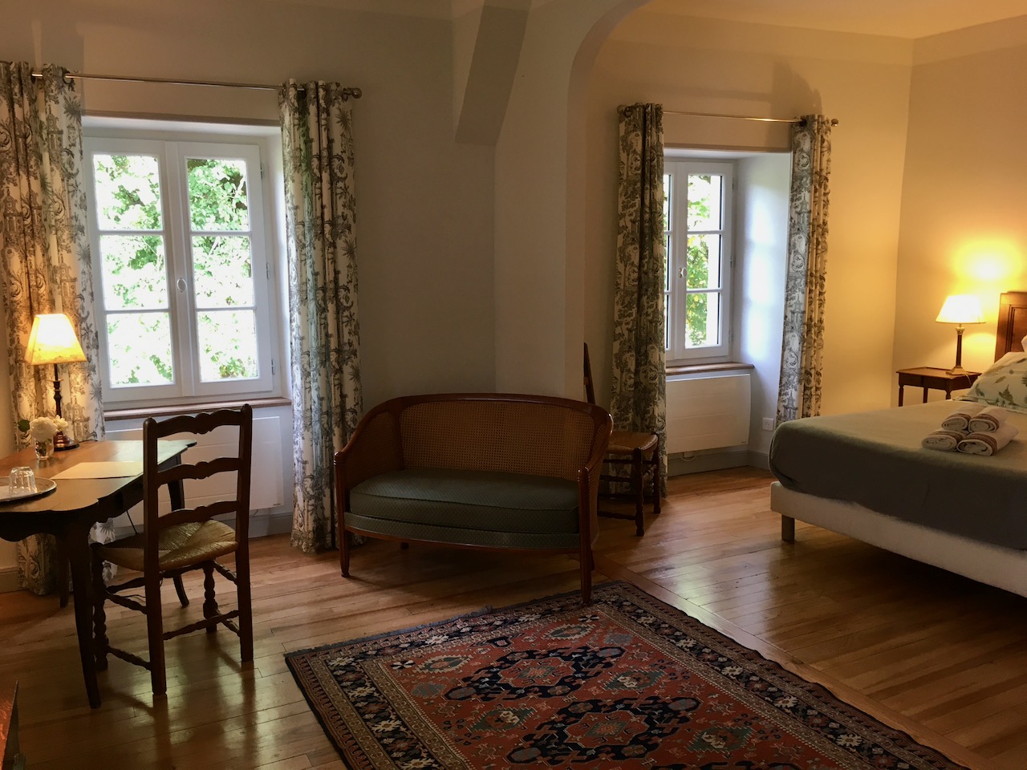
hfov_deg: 61.7
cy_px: 385
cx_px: 514
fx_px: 860
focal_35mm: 29
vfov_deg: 48.2
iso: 80
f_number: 2.2
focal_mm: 4.15
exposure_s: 1/33
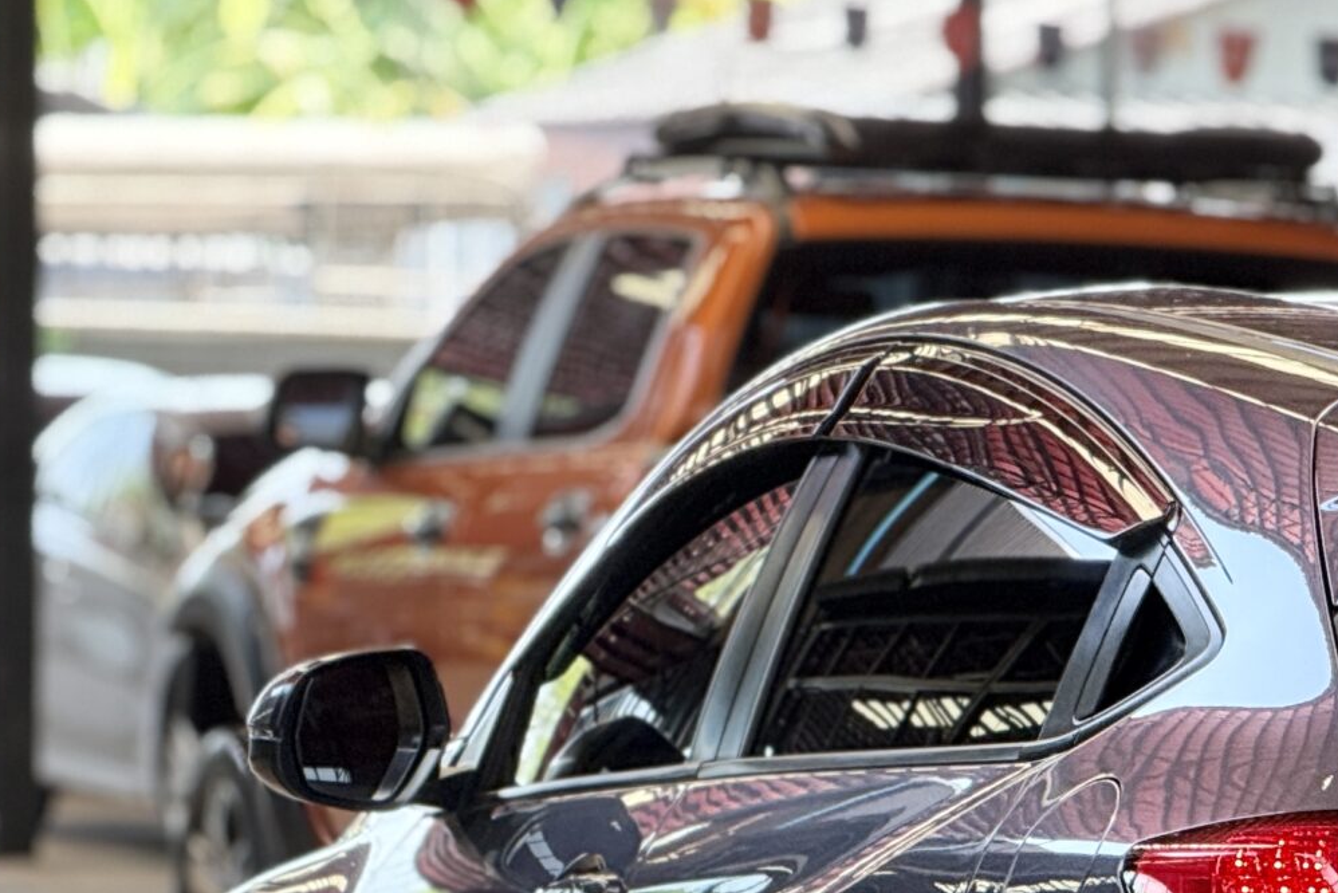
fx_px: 11896
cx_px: 1573
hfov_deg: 6.4
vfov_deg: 4.3
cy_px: 1089
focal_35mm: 320
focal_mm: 15.66
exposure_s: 1/99
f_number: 2.8
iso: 125
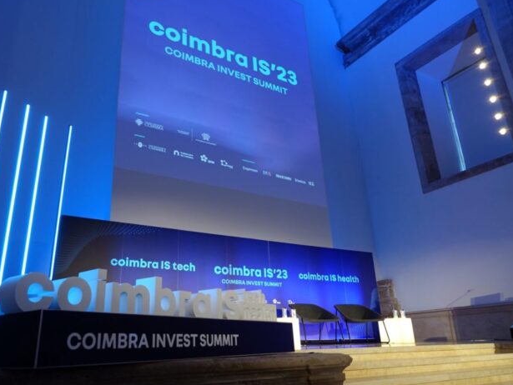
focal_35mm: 27
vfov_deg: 51.4
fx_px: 400
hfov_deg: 65.0
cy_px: 192
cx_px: 224
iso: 200
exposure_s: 1/30
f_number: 2.4
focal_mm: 8.8
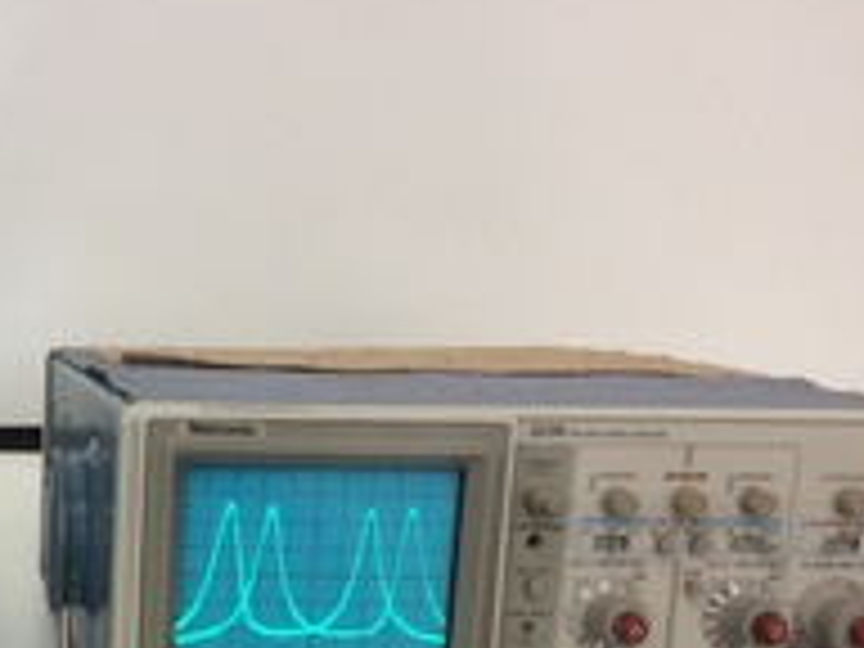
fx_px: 1997
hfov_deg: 23.3
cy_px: 704
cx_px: -22
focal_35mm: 80
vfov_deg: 17.8
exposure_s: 1/24
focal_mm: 3.3
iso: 64
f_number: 2.4
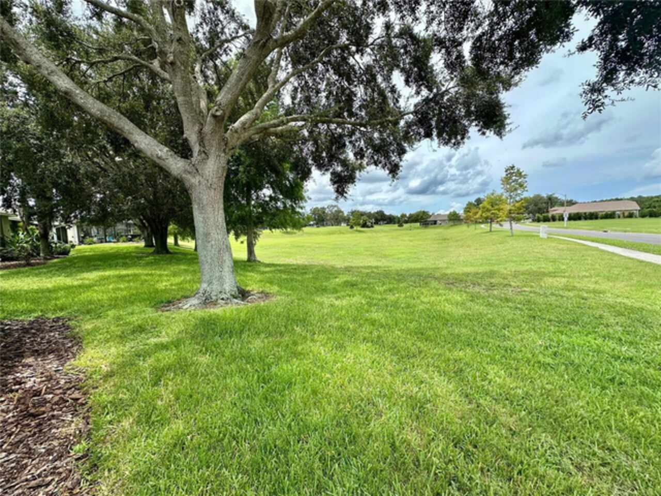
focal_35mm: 14
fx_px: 267
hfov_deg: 102.1
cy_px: 248
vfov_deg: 85.7
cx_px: 330
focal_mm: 2.22
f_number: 2.2
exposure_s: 1/1435
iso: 50
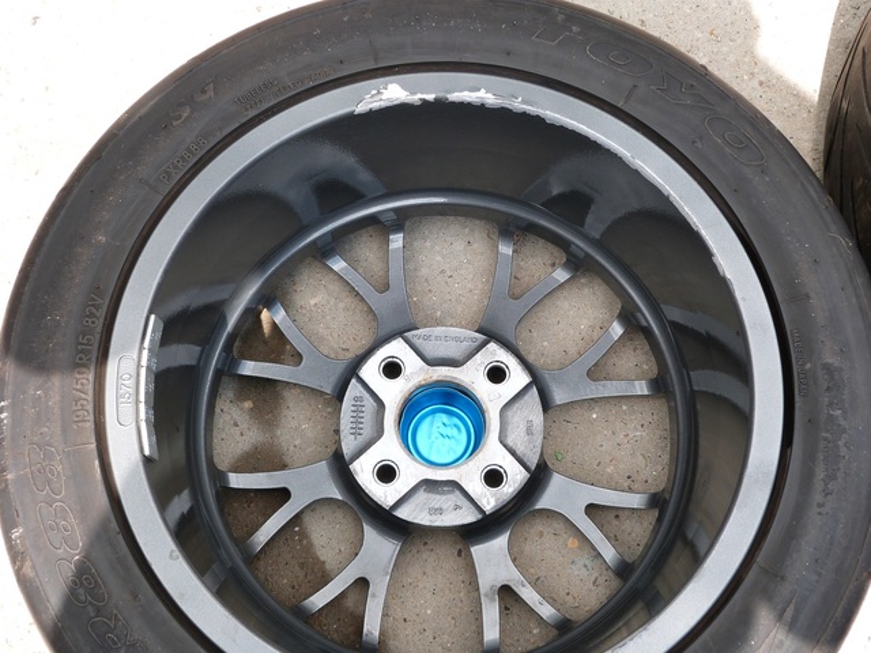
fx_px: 1107
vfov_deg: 32.9
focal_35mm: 44
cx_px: 436
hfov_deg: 42.9
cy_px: 326
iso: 100
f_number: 4
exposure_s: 1/200
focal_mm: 7.9
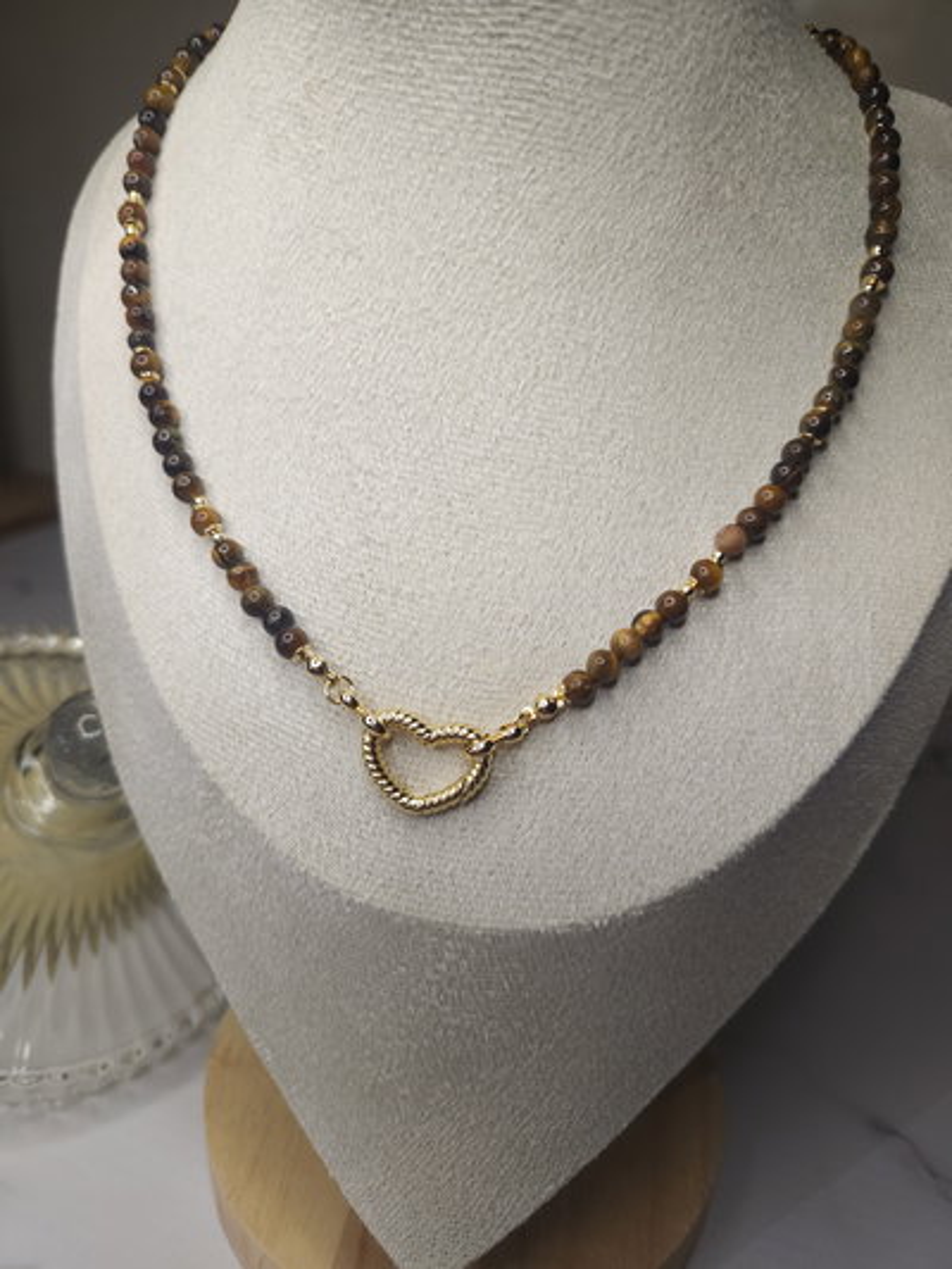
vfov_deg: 73.9
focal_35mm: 23
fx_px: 843
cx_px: 476
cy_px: 634
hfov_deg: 58.9
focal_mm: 5.4
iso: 50
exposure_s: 1/30
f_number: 1.8
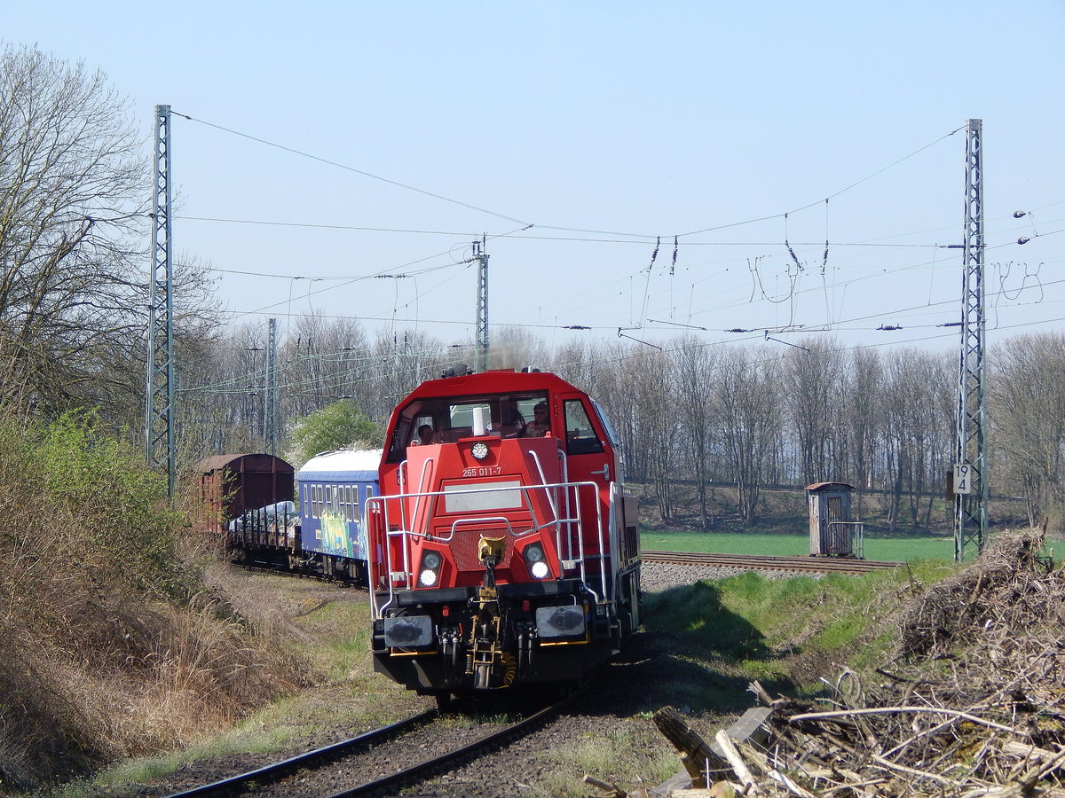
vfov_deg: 11.4
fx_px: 4000
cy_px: 399
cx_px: 532
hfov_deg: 15.2
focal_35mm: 130
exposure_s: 1/500
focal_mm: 23.4
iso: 125
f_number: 4.8
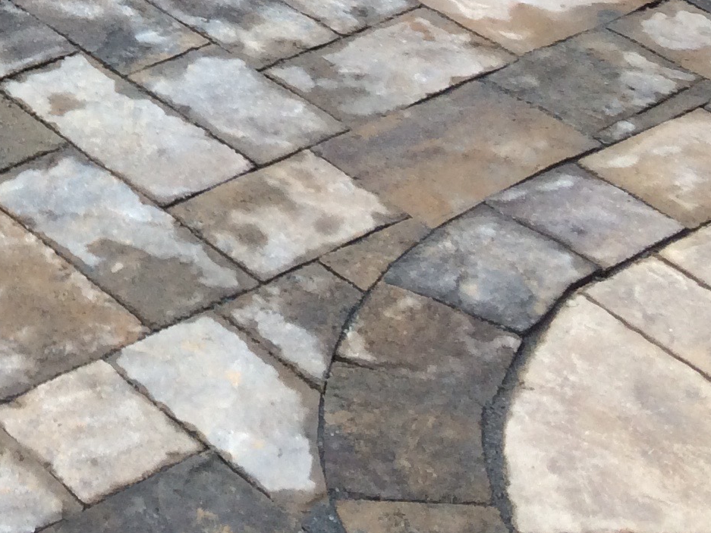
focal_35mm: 101
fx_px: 2075
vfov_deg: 13.6
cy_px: -324
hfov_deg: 17.7
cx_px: -301
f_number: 2.2
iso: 32
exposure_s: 1/345
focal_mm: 4.15
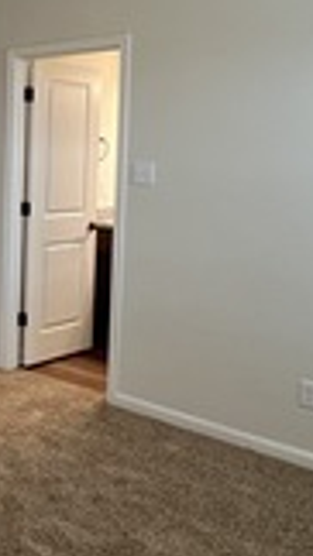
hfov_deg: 24.8
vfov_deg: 47.8
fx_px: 620
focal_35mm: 42
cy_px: 202
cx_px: -89
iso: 250
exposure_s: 1/60
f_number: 1.8
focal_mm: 1.57
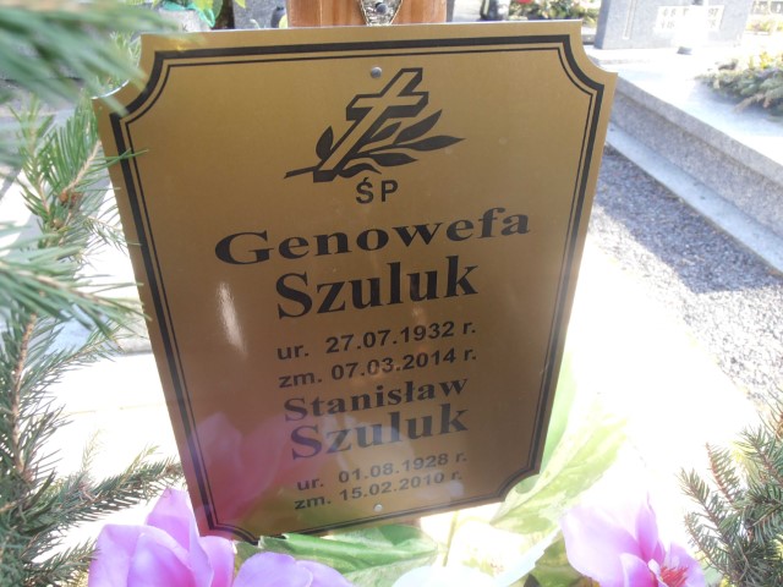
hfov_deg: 60.0
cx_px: 392
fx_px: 679
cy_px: 294
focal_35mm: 30
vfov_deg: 46.8
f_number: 3.5
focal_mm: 5.25
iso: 80
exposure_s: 1/50
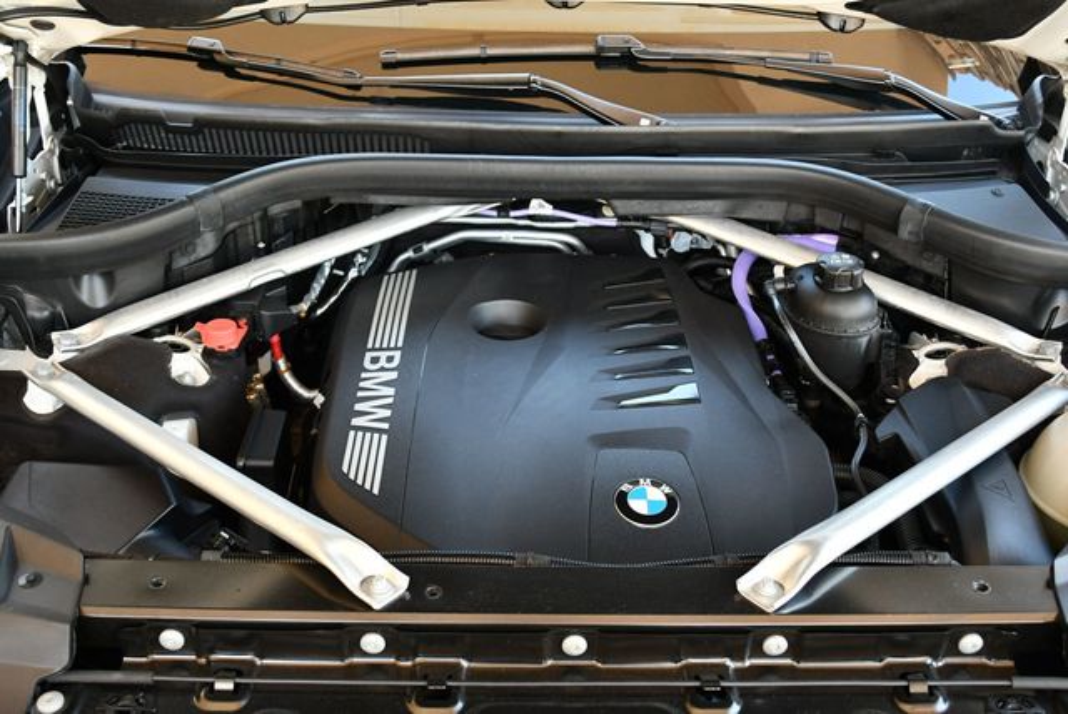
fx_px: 1069
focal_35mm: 36
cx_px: 534
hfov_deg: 53.1
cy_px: 357
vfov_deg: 36.9
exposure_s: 1/250
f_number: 3.5
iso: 800
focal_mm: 18
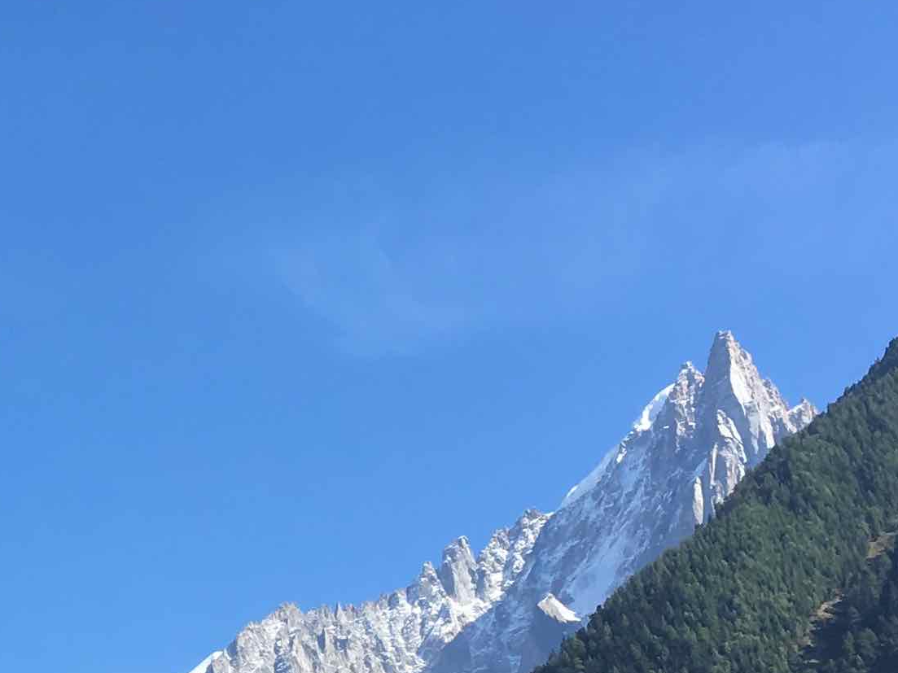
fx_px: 2750
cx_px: -116
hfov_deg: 17.8
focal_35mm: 106
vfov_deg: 13.8
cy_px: 594
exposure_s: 1/999
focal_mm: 4.15
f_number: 2.2
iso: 25
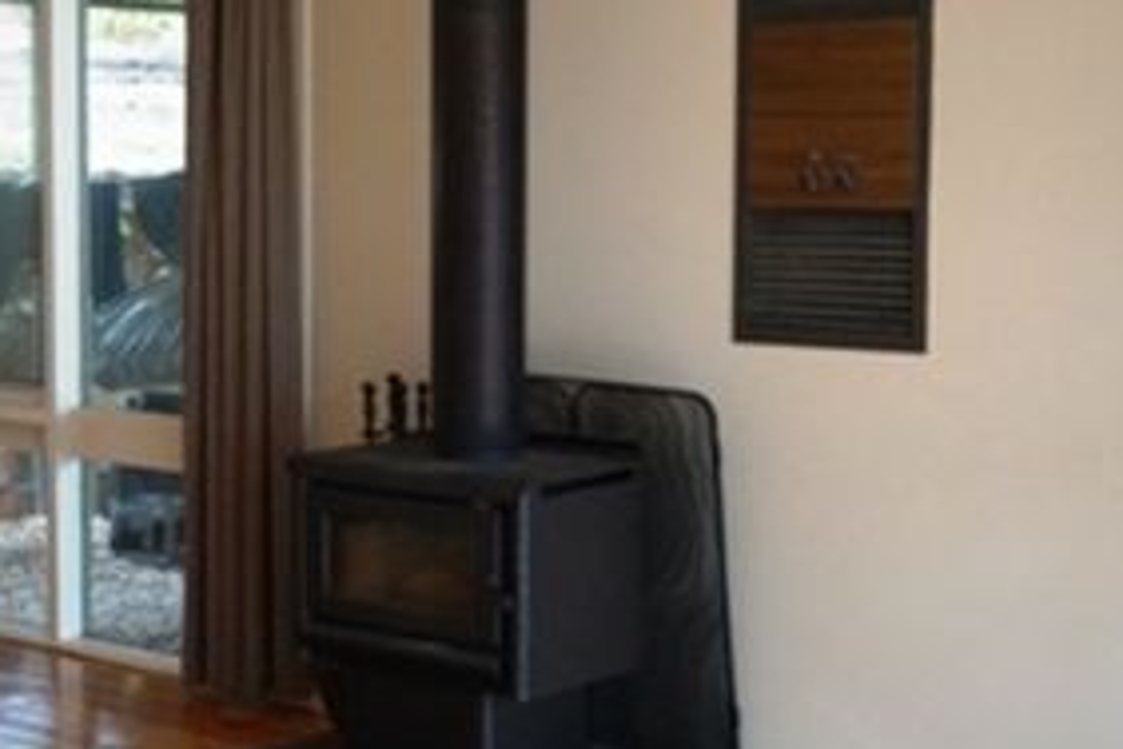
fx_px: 2183
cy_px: 305
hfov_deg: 28.2
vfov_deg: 19.4
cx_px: 223
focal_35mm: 70
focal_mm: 28
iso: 3200
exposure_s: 1/100
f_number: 4.5
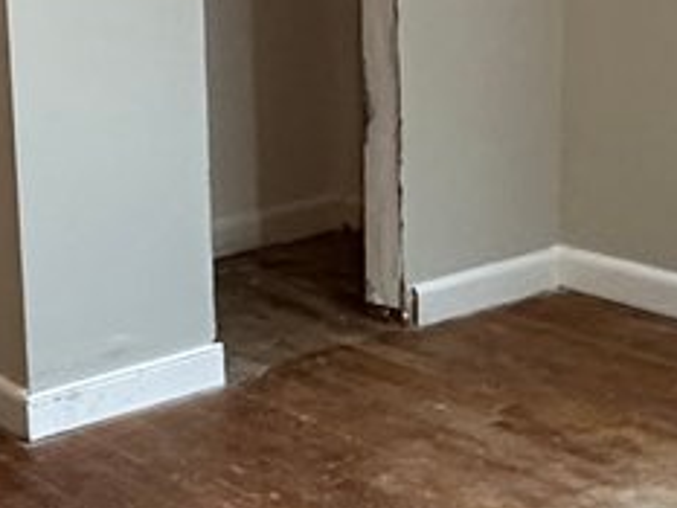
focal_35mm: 91
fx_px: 1781
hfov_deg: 21.2
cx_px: 97
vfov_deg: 16.2
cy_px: 225
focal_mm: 2.22
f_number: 2.2
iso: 800
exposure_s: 1/60
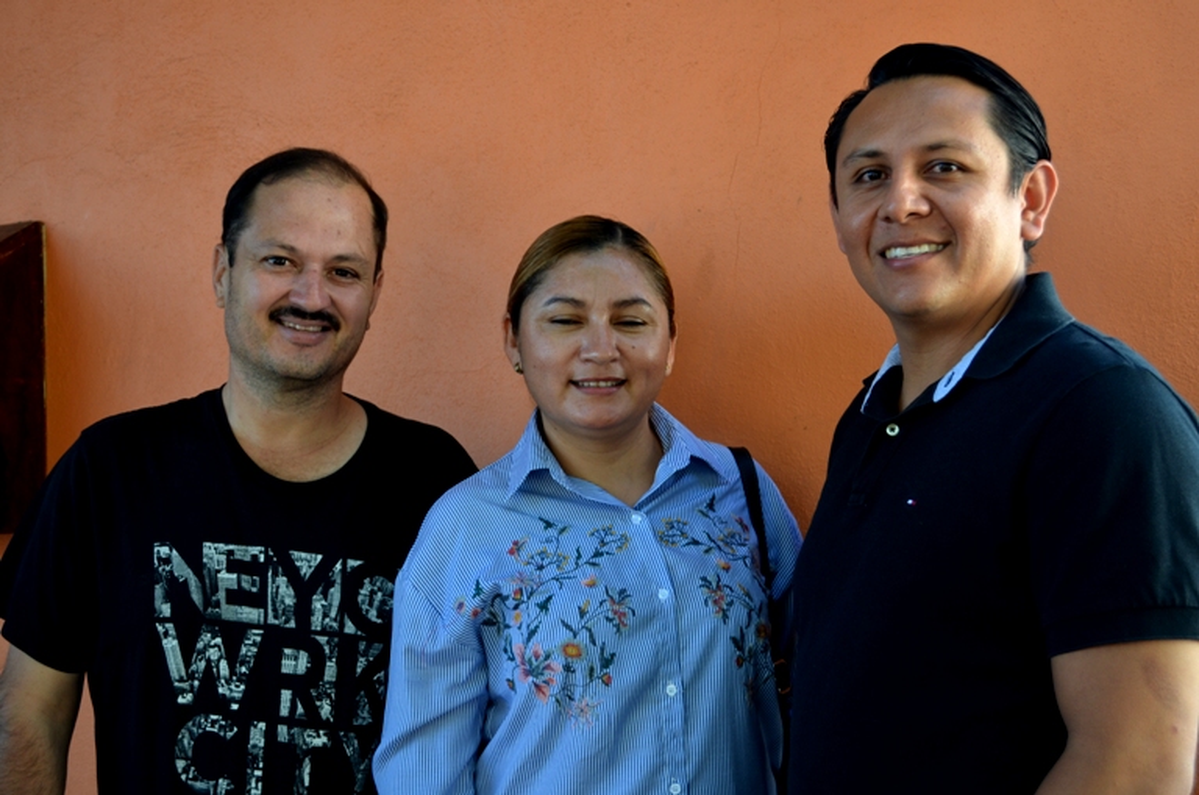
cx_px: 600
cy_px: 398
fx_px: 1596
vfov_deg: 28.0
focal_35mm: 48
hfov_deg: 41.2
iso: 250
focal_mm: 32
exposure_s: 1/125
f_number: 5.6
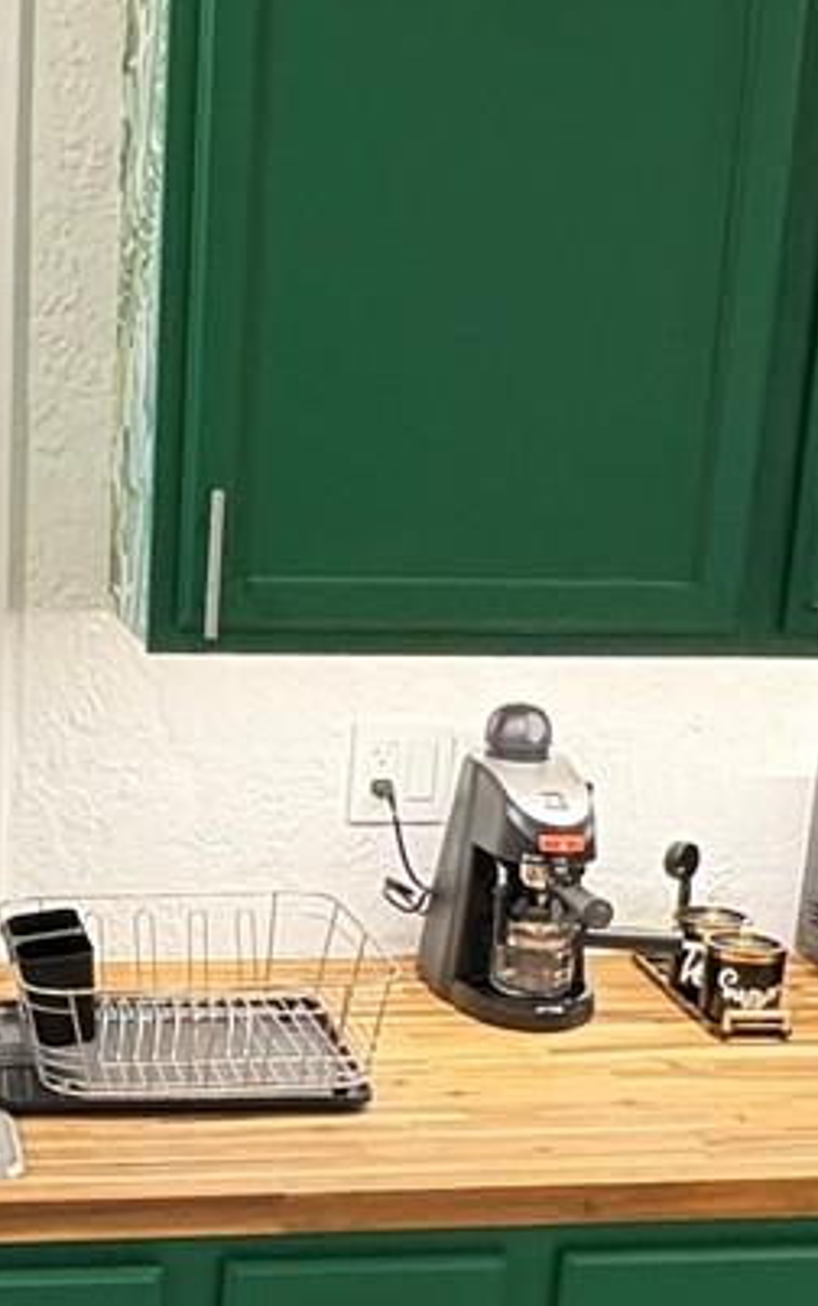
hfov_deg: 21.6
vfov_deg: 34.3
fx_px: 2100
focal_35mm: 59
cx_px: 91
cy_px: 841
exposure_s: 1/60
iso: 640
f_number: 2.2
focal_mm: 2.22
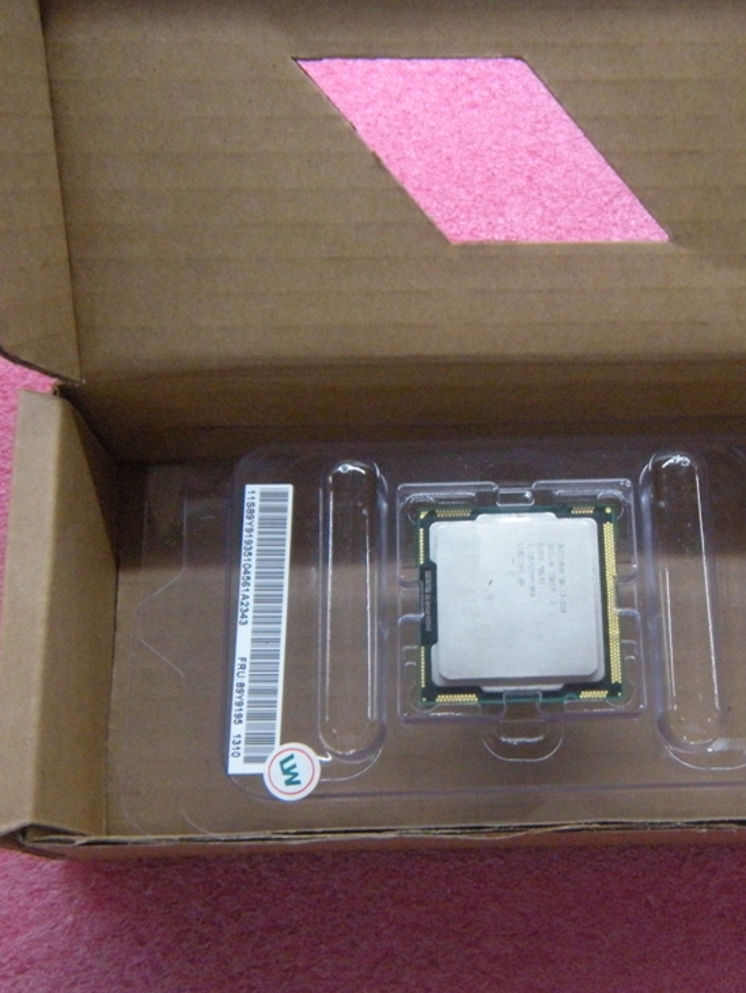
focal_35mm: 49
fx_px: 1407
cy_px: 512
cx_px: 510
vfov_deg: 38.9
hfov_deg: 29.5
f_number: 3.8
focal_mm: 5.9
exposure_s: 1/64.5
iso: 400
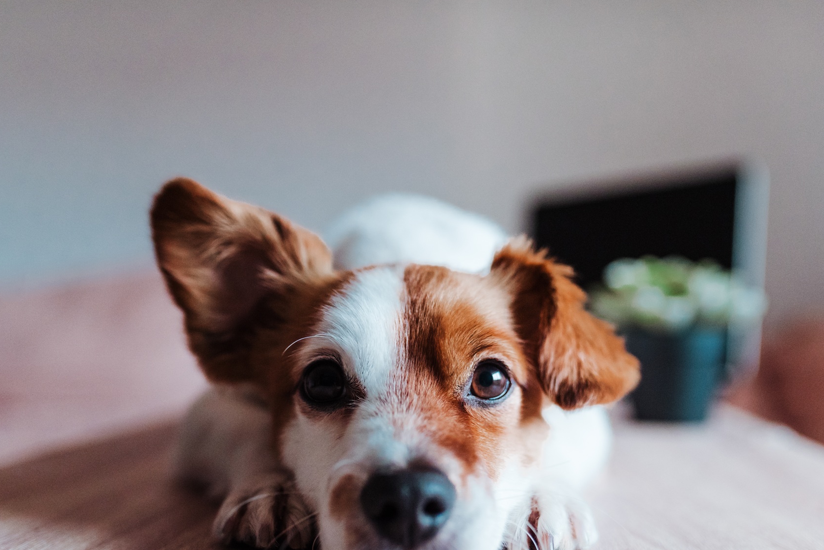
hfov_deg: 48.4
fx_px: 915
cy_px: 313
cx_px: 442
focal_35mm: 40
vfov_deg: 33.4
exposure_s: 1/400
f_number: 2.2
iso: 3200
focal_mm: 35
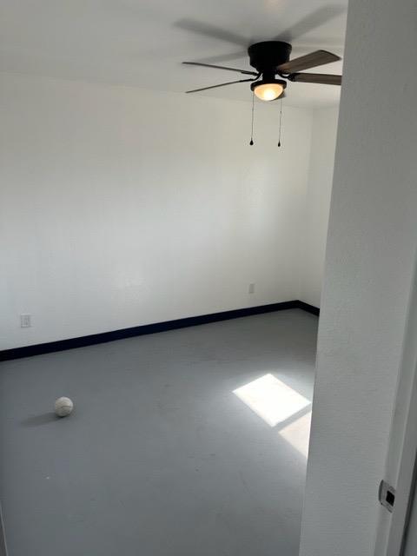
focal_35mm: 24
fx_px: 385
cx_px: 208
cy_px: 278
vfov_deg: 71.6
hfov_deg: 56.8
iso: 80
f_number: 1.78
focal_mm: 6.86
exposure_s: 1/237
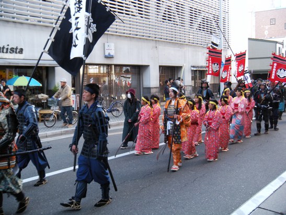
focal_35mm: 44
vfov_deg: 32.9
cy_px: 108
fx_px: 363
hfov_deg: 43.0
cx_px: 143
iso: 88
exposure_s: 1/48.2
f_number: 4
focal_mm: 7.4
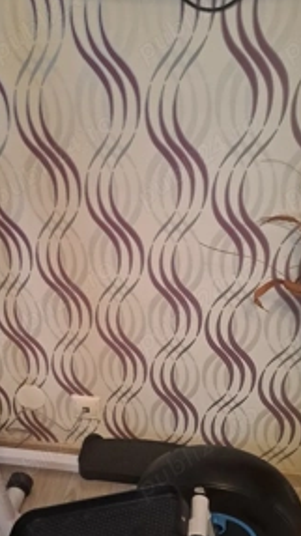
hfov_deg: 30.8
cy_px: 329
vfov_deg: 52.4
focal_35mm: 38
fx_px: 540
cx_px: 90
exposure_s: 1/25
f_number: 1.8
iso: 500
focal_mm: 4.65
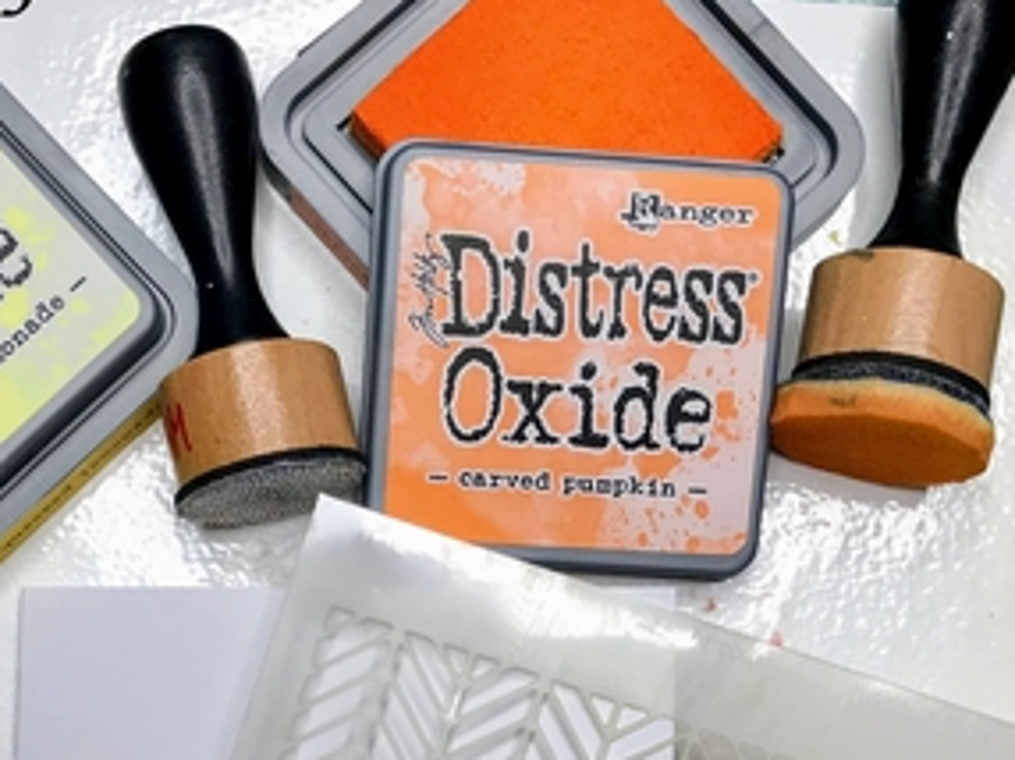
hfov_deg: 38.8
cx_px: 412
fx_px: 1436
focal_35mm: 49
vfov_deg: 29.1
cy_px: 588
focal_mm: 3.99
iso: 20
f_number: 1.8
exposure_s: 1/255
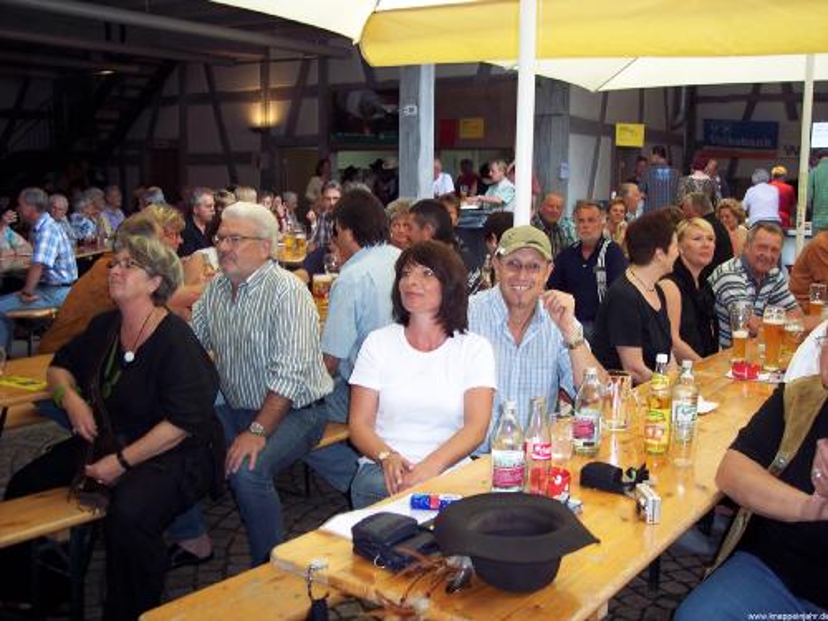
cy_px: 310
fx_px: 933
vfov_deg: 36.8
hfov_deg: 47.9
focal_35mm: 39
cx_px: 414
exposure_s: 1/60
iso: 100
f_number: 2.8
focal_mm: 8
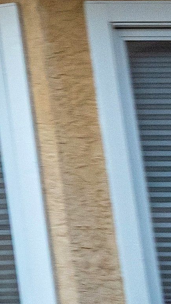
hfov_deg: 3.8
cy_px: -233
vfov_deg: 8.3
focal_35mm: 250
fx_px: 2017
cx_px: -959
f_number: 7.1
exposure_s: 1/8
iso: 500
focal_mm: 31
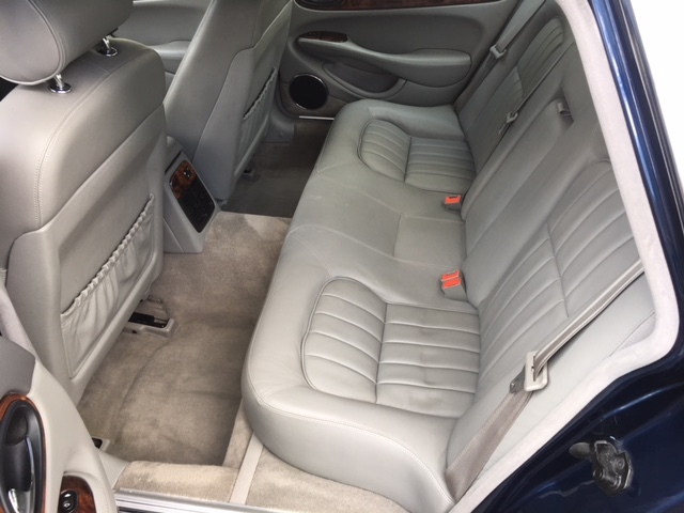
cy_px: 256
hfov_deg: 61.7
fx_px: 573
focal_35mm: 29
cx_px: 342
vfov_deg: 48.2
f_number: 2.2
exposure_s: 1/100
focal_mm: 4.15
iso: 32
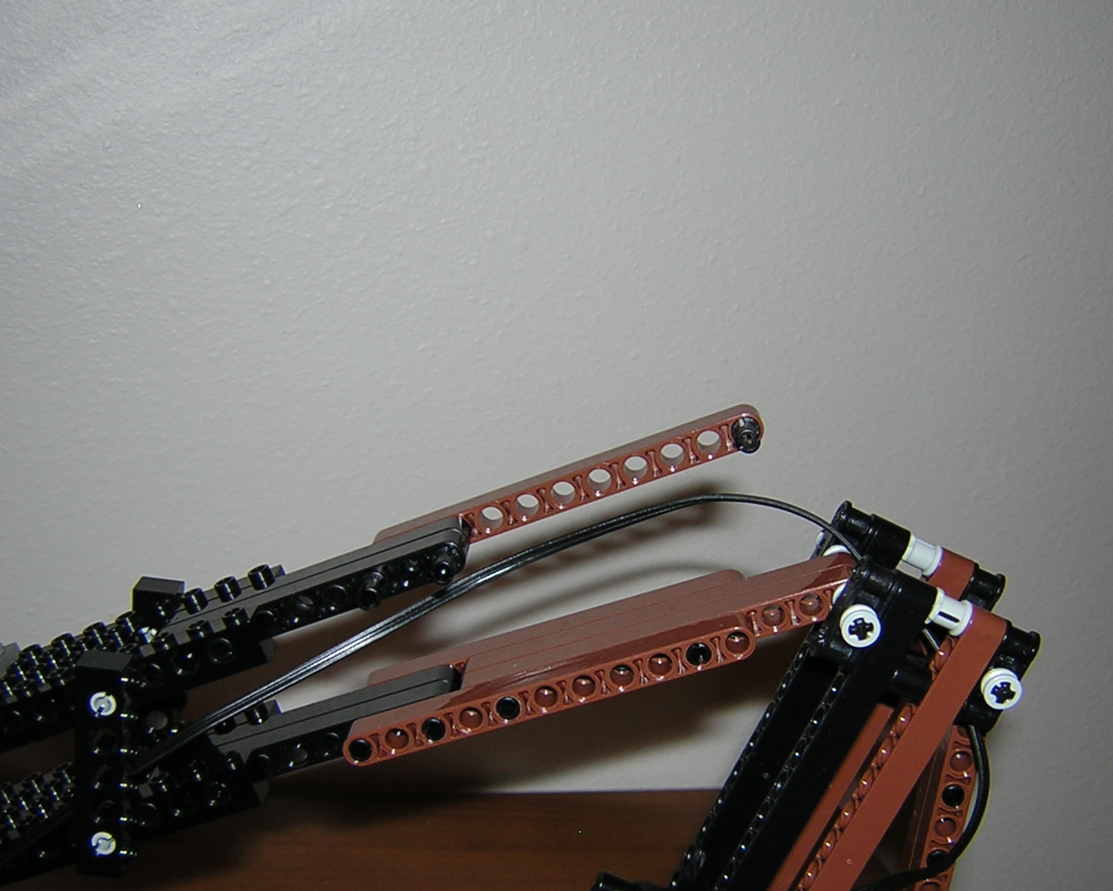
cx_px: 634
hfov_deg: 40.2
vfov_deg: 32.7
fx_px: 1516
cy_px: 516
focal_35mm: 46
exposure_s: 1/60.1
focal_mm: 4.7
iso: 100
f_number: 2.6
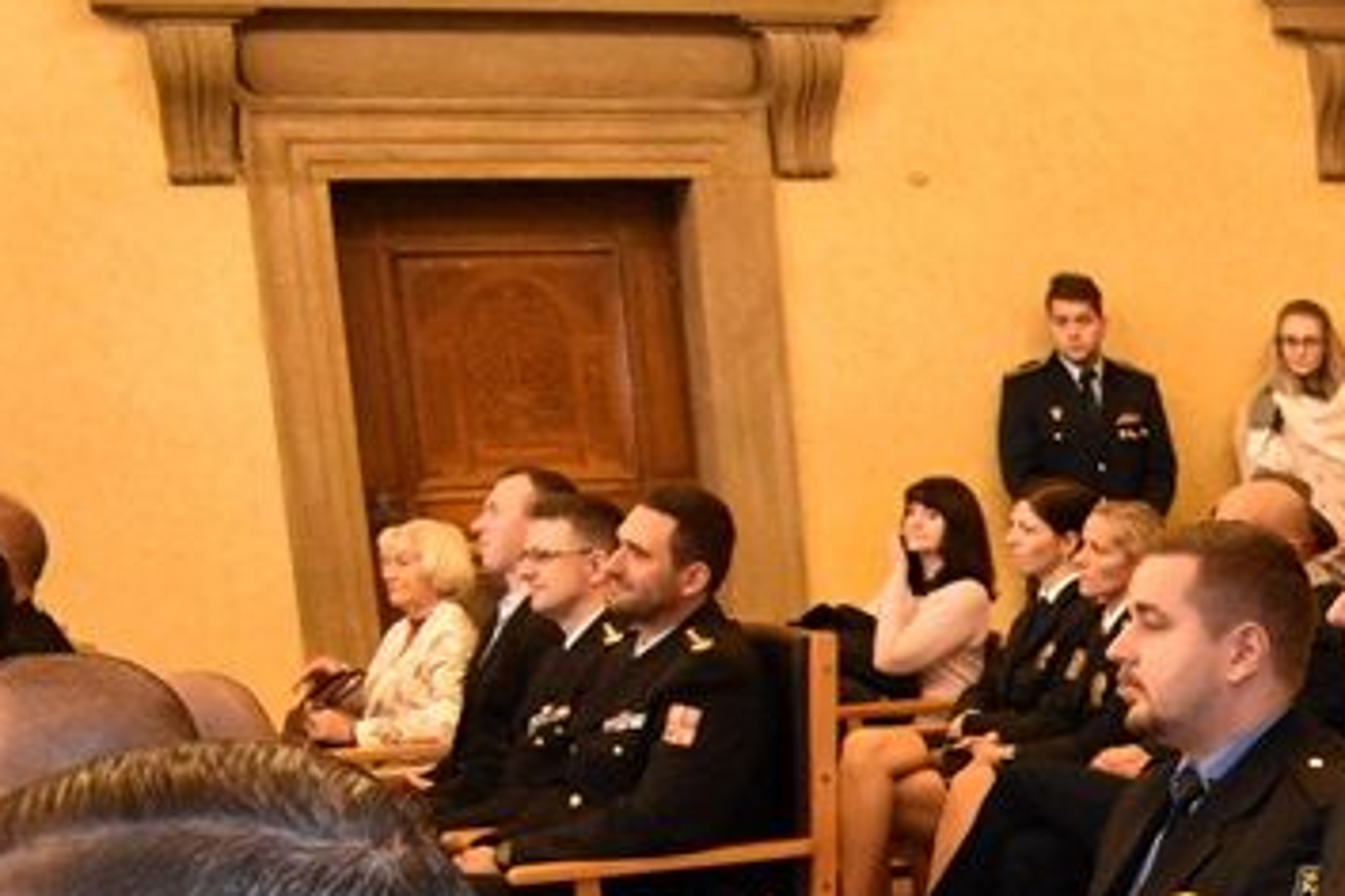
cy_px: 1194
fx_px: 2914
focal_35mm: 78
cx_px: 1926
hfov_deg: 22.2
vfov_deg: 16.5
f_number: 5.6
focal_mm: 18
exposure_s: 1/60
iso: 5000
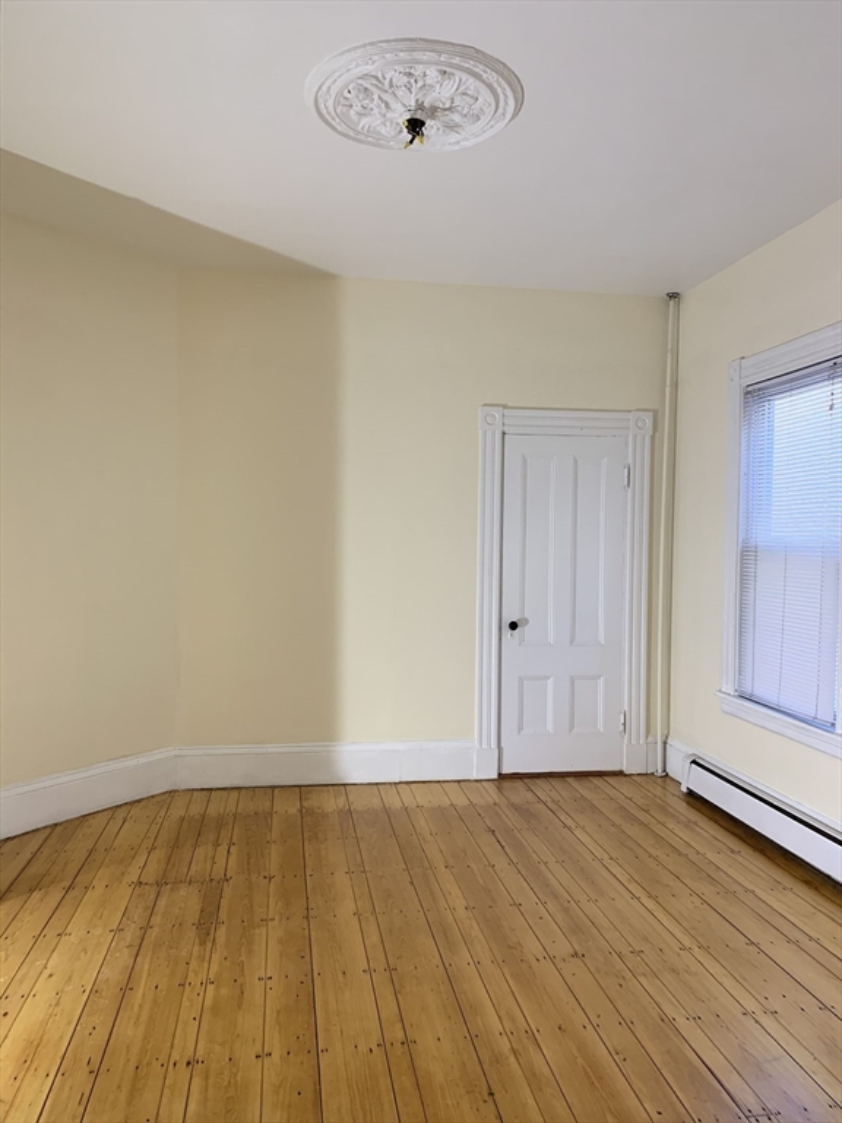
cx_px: 421
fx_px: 843
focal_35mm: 26
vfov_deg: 67.3
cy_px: 562
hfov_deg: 53.1
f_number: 1.8
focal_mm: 4.25
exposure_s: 1/60
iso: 64
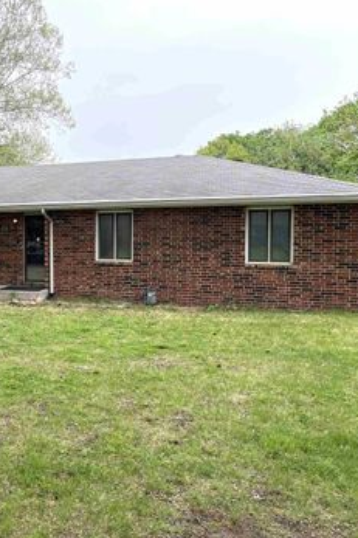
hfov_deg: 32.8
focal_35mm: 39
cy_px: 260
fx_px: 582
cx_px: 50
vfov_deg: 49.6
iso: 50
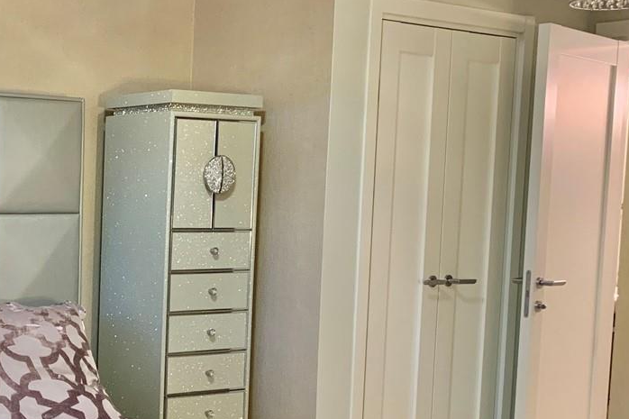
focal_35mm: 62
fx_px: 1083
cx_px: -8
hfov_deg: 30.0
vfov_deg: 21.8
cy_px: 292
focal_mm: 4.25
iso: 200
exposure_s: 1/60
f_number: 1.8
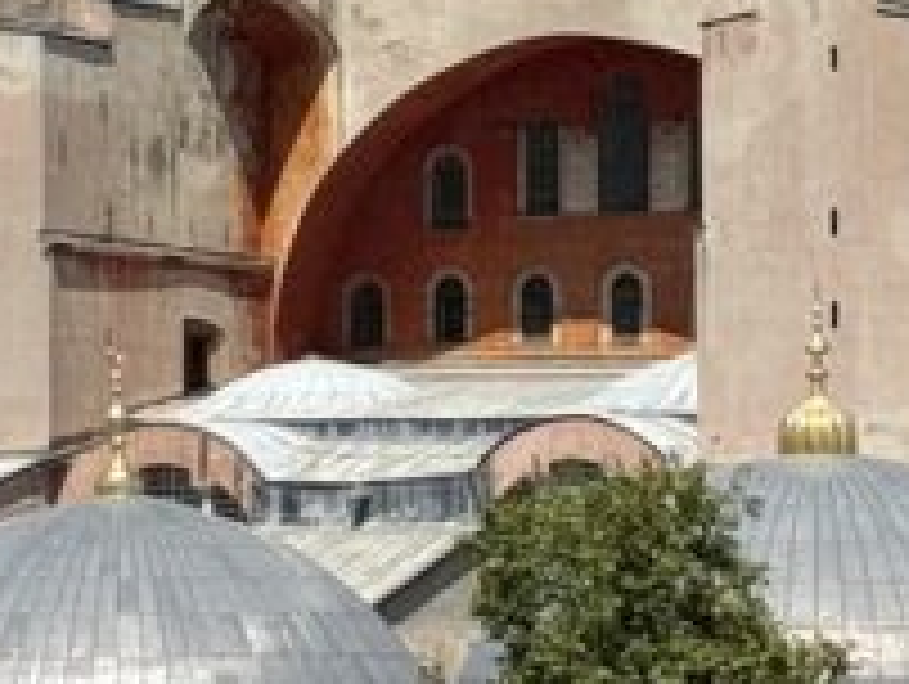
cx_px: 734
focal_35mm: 243
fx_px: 6389
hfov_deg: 8.1
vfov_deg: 6.1
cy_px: 360
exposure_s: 1/6410
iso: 64
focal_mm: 6.76
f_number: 1.78
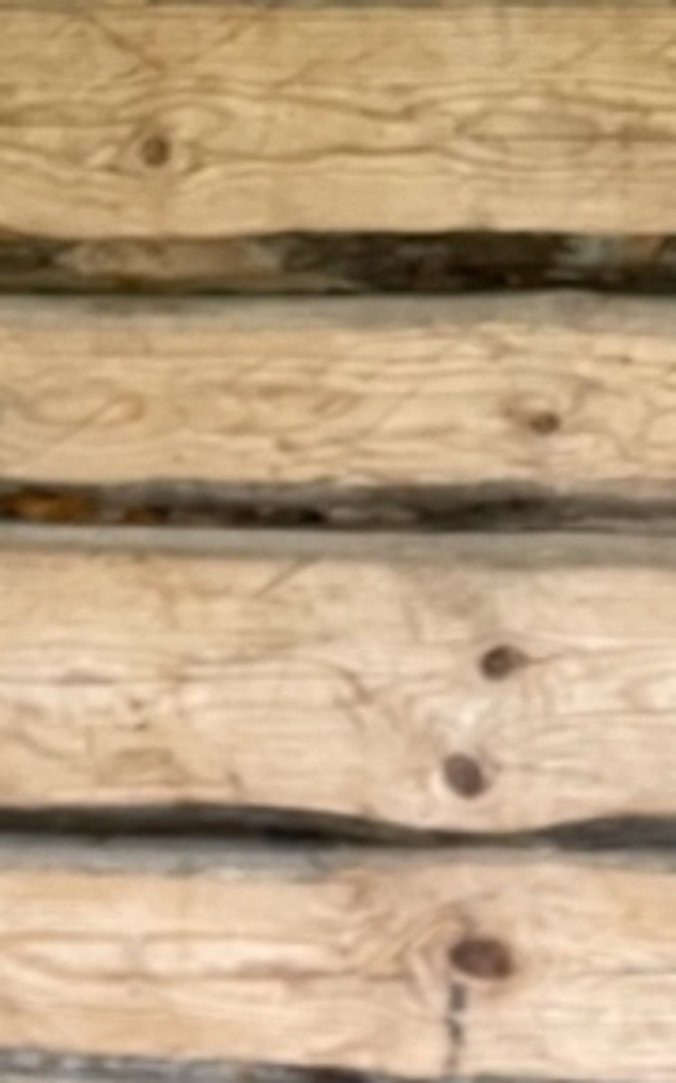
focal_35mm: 98
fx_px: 2892
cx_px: 723
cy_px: 1512
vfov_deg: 19.2
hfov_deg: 13.1
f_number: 1.6
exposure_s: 1/50
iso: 100
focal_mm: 4.2
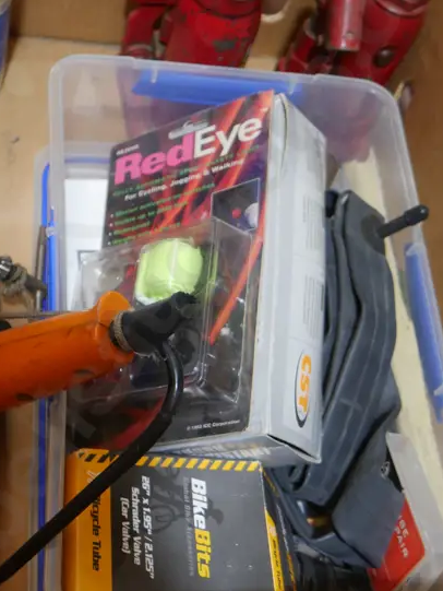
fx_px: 904
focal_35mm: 53
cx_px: 163
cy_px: 297
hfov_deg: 27.4
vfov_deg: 36.2
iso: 200
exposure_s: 1/60
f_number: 3.5
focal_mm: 14
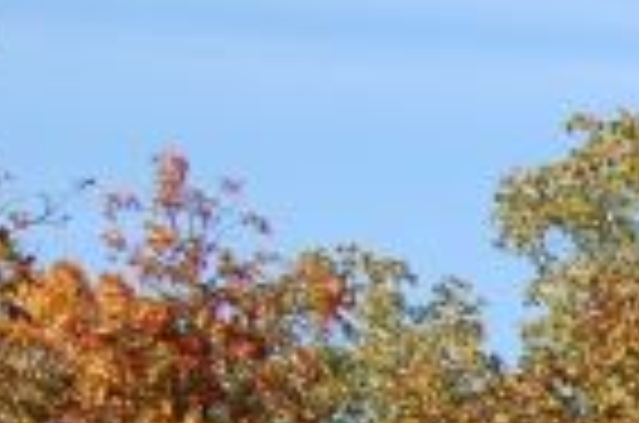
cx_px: 1269
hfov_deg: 8.9
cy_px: 824
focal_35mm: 220
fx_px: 3896
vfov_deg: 6.1
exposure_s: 1/250
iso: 200
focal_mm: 26
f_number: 8
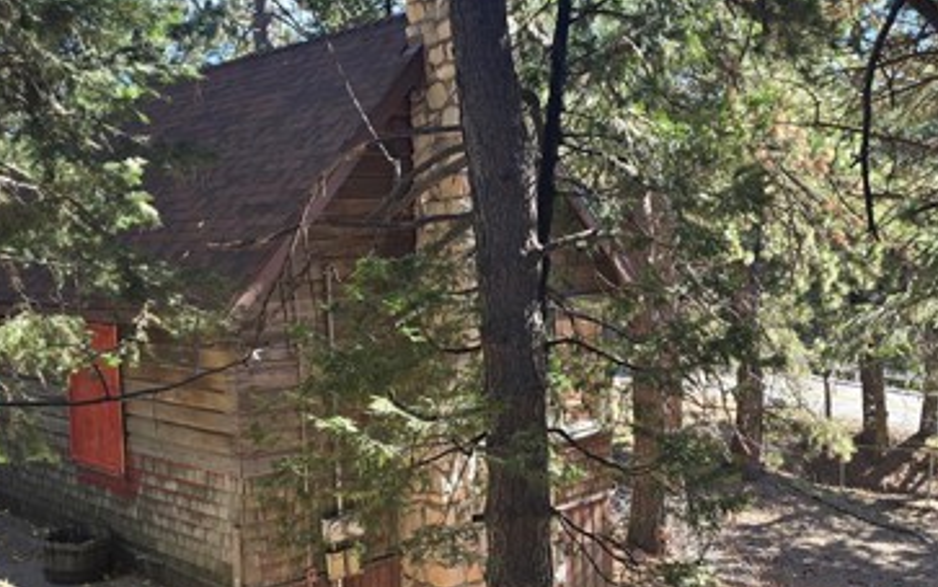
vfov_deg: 29.7
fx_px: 1099
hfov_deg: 46.1
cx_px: 421
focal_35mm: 43
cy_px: 375
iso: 20
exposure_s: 1/180
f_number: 1.7
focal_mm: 6.3
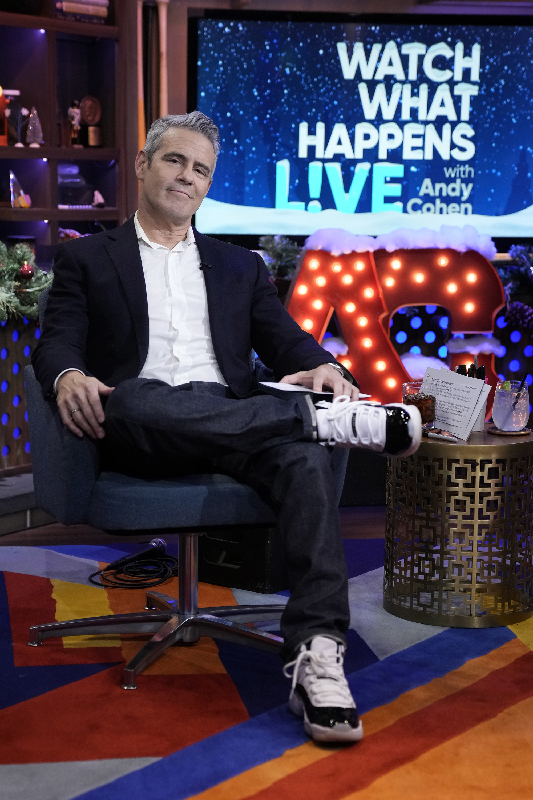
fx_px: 1488
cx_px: 266
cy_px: 400
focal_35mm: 67
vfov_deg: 30.1
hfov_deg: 20.3
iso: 2500
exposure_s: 1/160
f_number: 2.8
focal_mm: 67
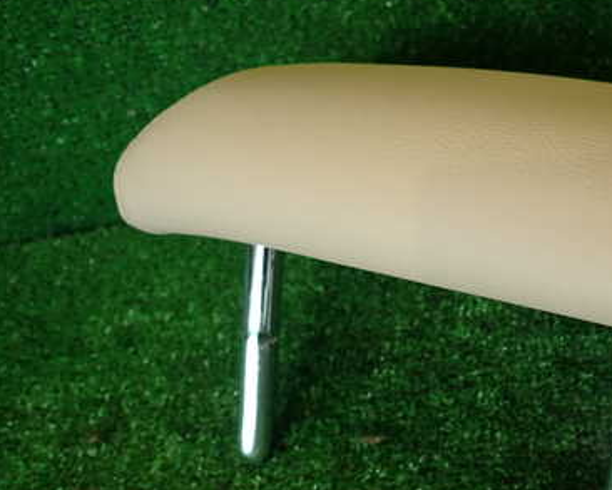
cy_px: 298
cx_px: 495
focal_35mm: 40
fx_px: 725
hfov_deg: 43.5
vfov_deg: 37.2
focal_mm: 4.5
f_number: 2
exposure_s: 1/60
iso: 100
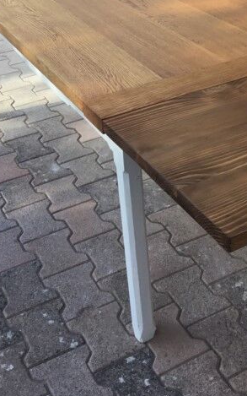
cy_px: 101
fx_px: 603
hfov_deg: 23.0
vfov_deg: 35.5
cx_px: 175
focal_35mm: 56
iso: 25
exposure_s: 1/210
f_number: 2.4
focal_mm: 3.3
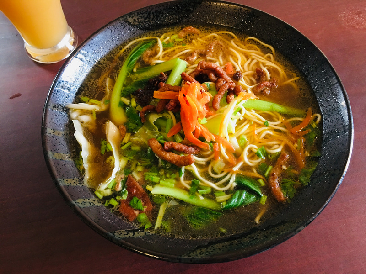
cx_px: 183
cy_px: 137
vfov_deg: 48.2
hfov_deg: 61.7
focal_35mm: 29
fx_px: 307
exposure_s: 1/15
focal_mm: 4.15
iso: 80
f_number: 2.2
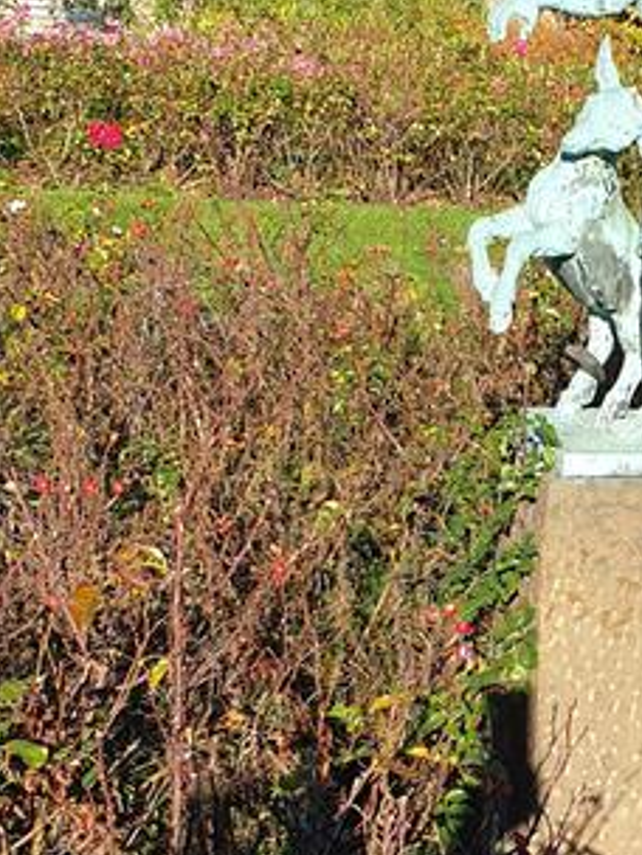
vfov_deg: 25.1
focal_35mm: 77
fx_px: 1904
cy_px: 610
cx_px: 666
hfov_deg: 18.6
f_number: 2.4
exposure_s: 1/965
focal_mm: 4.3
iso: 50
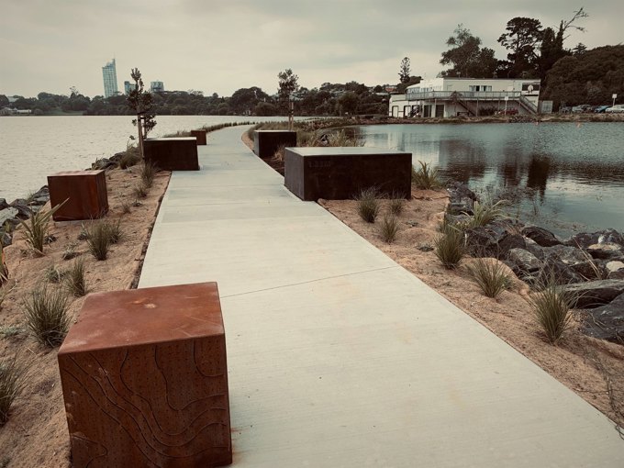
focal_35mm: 26
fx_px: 469
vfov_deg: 53.1
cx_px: 312
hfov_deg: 67.3
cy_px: 234
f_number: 1.8
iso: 25
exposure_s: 1/1718
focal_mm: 4.25
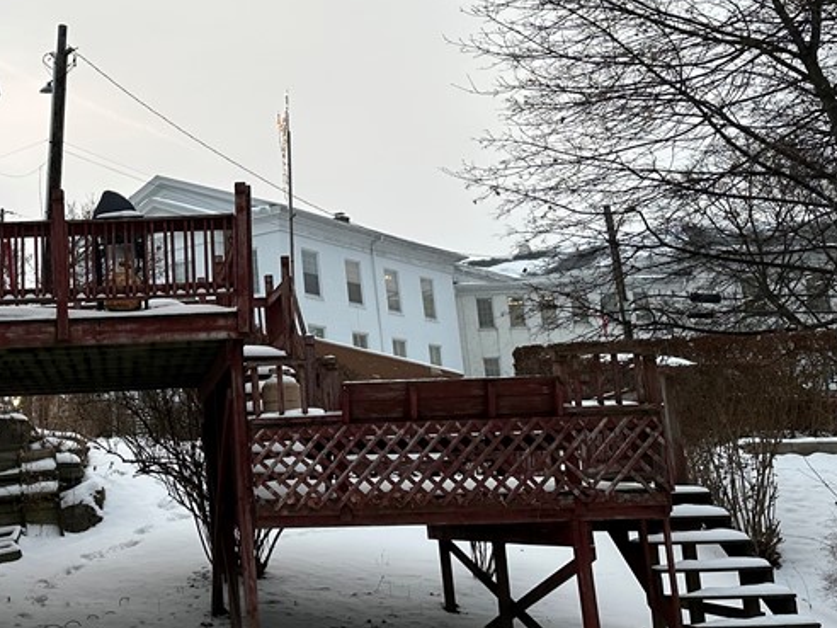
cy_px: 220
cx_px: 92
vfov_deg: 28.9
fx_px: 1209
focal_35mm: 50
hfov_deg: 36.0
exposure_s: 1/286
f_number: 1.78
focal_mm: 6.86
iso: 80
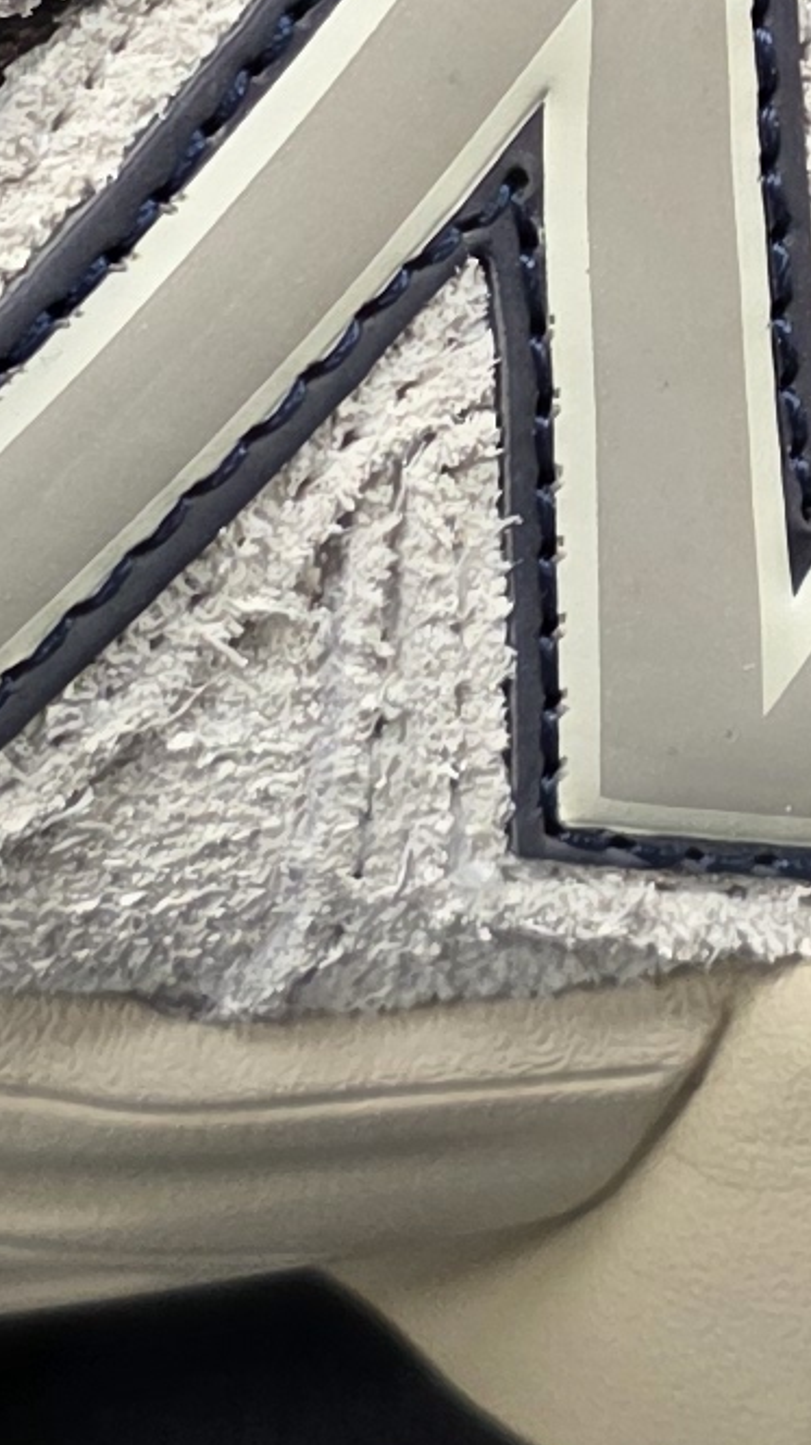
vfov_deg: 13.9
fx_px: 5779
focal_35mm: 151
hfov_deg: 8.0
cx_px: 863
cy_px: -172
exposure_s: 1/100
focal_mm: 6.3
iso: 200
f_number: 1.7
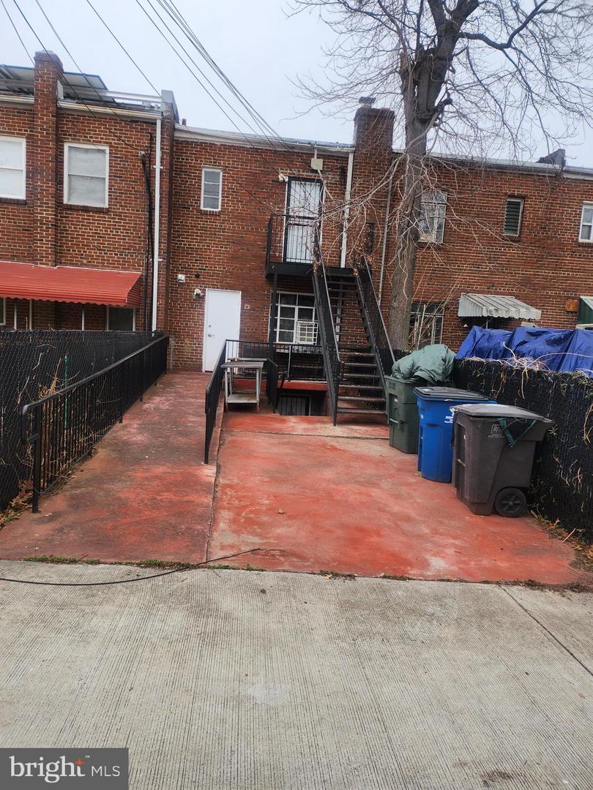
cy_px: 395
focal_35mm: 24
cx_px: 296
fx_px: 548
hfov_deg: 56.8
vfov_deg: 71.6
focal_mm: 5
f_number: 1.8
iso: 50
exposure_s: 1/647
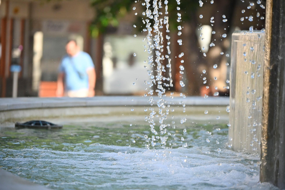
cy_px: 95
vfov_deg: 5.7
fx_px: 1900
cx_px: 142
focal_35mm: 240
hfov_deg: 8.6
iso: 1100
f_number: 5.6
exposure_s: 1/2000
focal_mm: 160
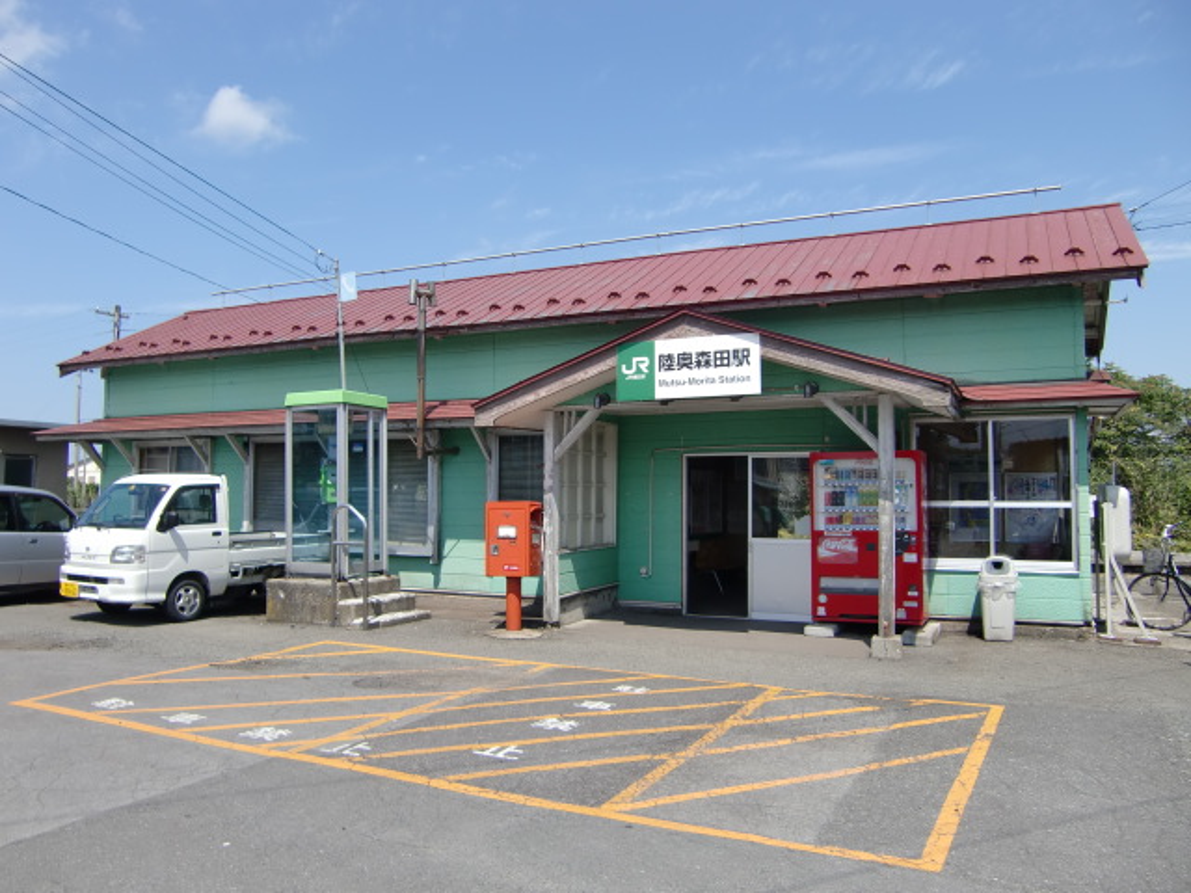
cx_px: 596
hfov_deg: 63.4
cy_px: 446
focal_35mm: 28
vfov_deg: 49.7
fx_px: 963
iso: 64
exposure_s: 1/200
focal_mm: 4.9
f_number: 7
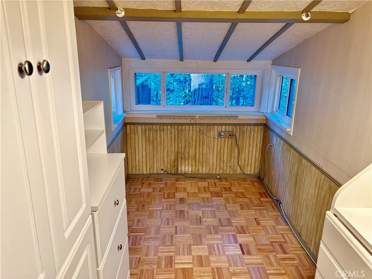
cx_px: 186
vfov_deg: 53.1
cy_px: 140
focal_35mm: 26
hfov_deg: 67.3
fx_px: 279
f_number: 1.6
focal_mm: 5.96
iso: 200
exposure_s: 1/60
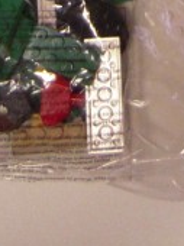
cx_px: 203
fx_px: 1201
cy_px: -443
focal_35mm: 169
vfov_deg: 9.6
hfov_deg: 8.7
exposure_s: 1/25
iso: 400
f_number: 2.7
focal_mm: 5
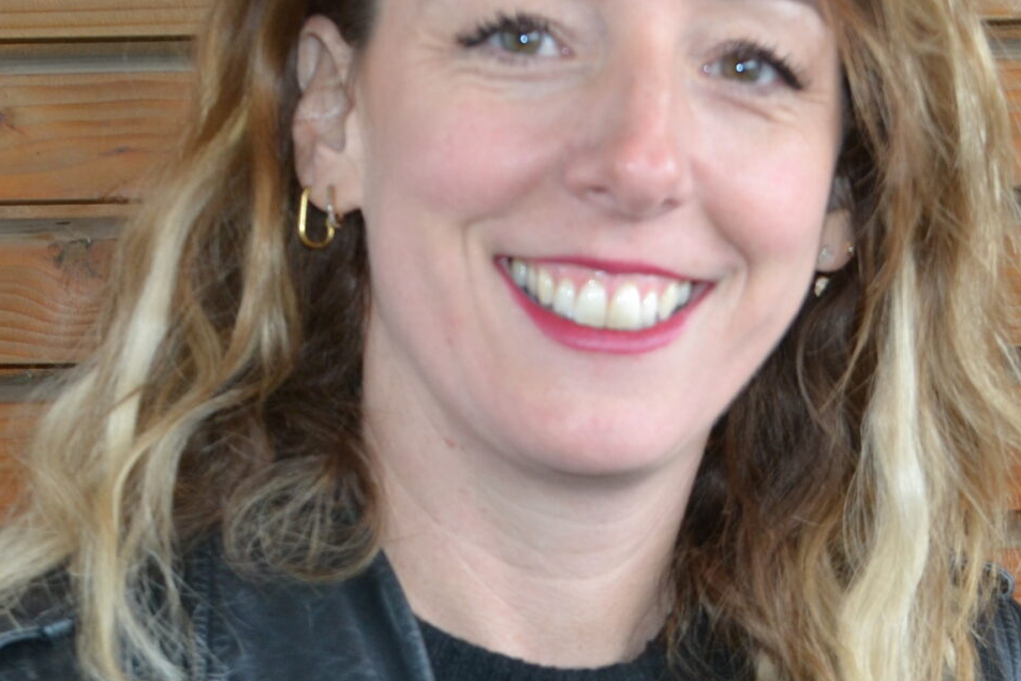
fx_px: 3432
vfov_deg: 11.3
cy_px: 458
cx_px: 630
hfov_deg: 16.9
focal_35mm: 121
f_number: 4
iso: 450
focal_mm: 30
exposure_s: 1/30
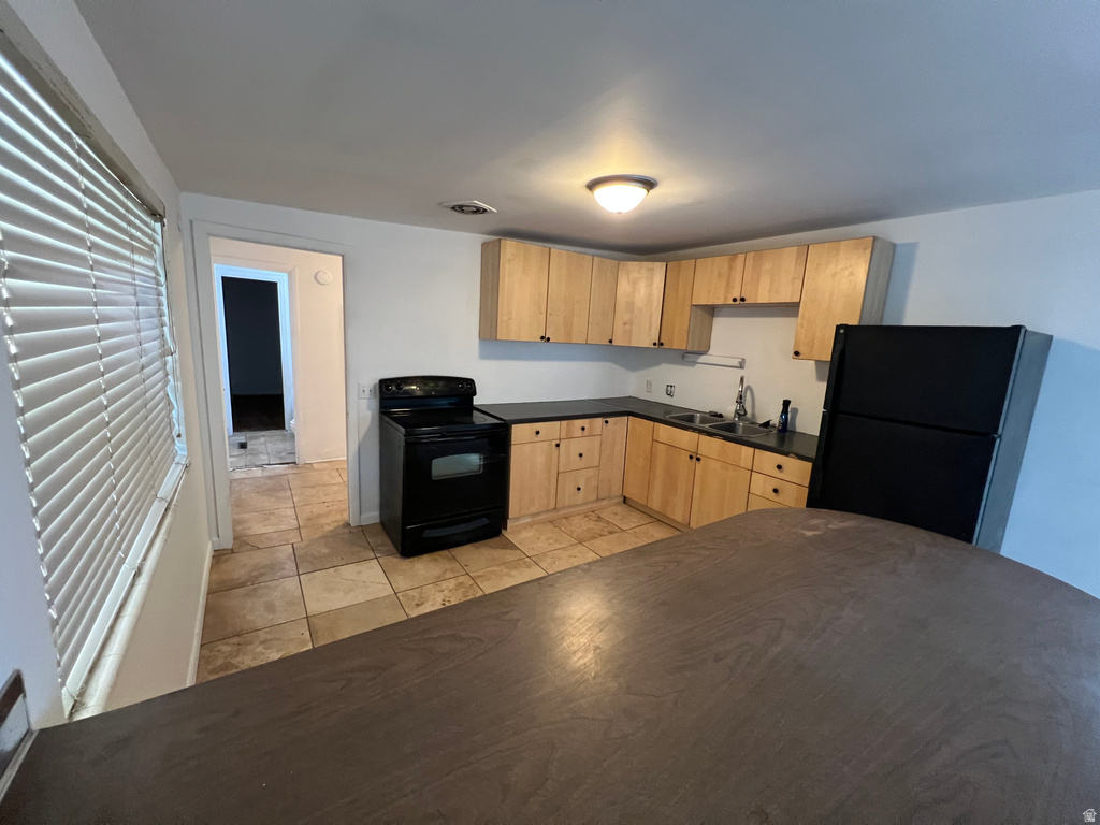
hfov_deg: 106.2
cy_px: 412
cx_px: 550
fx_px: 413
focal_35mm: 13
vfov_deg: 89.9
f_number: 1.8
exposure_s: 1/60
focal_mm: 1.57
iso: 500
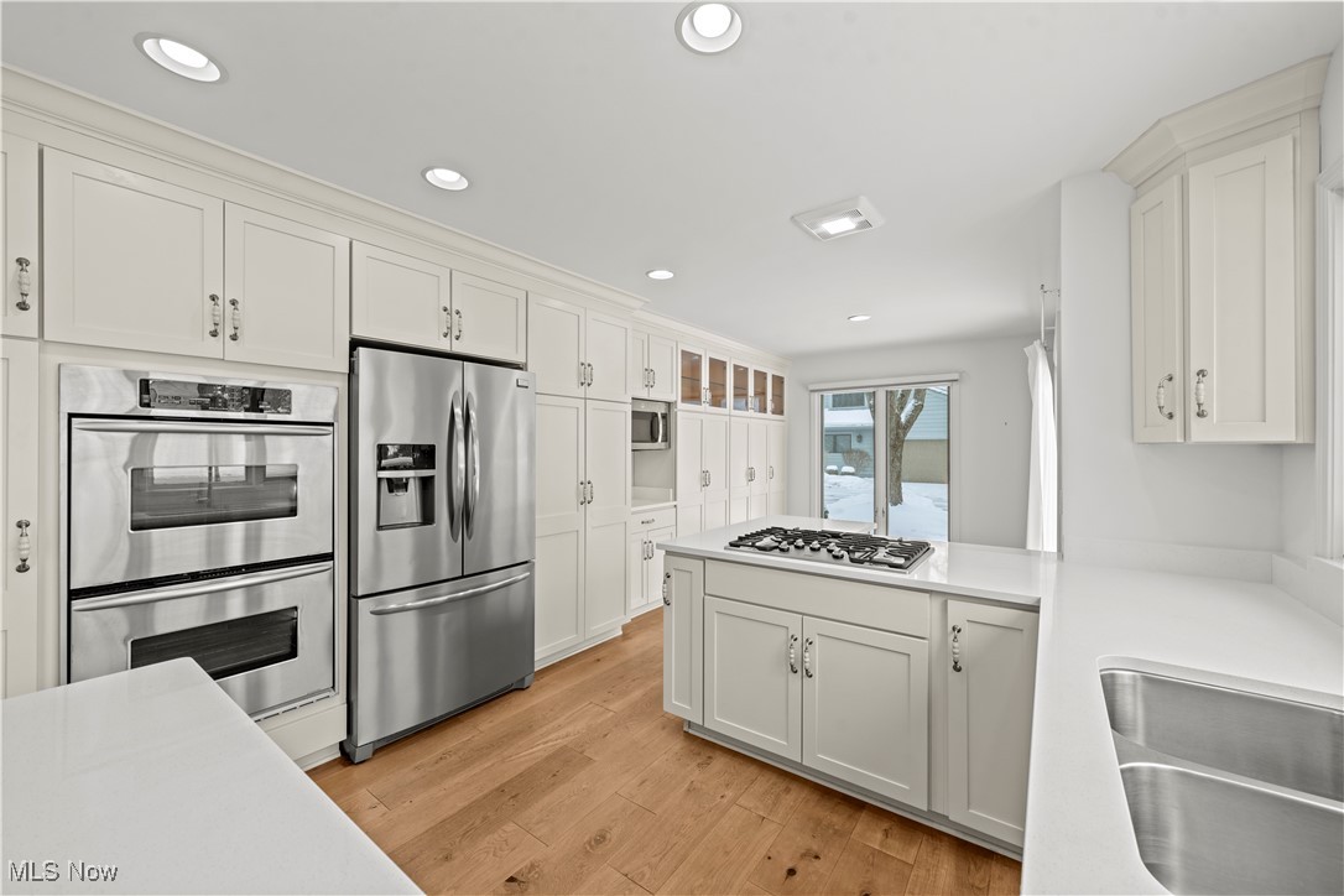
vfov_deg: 81.2
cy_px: 448
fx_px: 523
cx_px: 672
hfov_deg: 104.3
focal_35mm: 14
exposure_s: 1/10
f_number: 8
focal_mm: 14
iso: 320
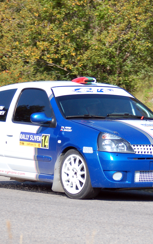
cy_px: 133
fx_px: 1067
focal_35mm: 160
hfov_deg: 8.2
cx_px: 109
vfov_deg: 13.1
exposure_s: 1/1000
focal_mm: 62
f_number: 5
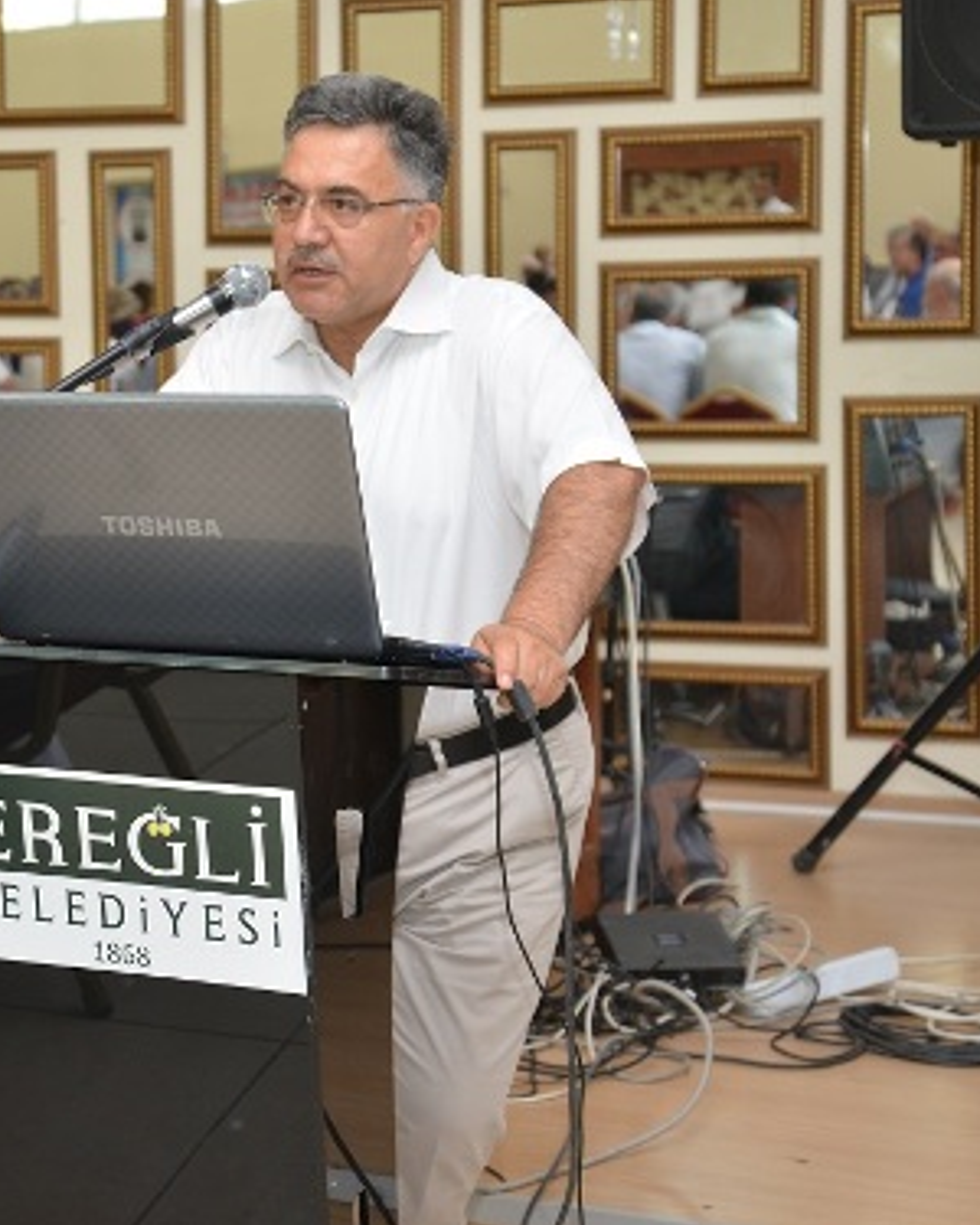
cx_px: 281
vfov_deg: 23.8
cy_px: 534
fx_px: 2900
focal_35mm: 80
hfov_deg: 19.1
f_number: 4.5
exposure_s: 1/80
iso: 800
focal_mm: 50
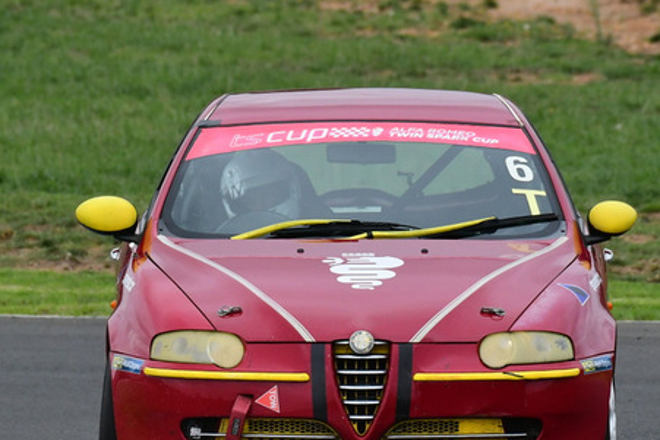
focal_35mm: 1331
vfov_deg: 1.0
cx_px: 278
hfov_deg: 1.5
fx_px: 24408
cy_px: 208
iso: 1250
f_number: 11
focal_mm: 500
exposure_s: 1/640
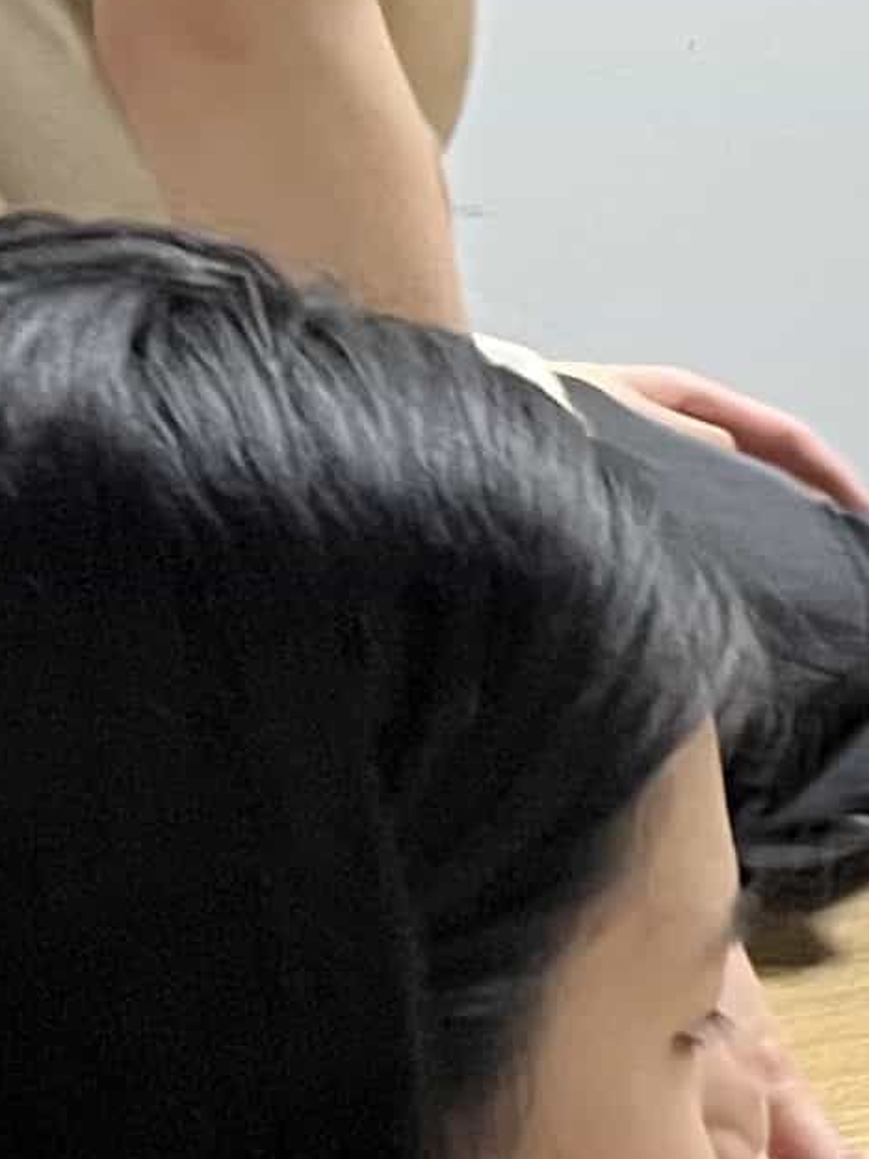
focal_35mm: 168
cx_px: 2325
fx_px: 5623
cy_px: 1031
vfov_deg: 11.7
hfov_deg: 7.9
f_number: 1.5
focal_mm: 5.7
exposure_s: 1/50
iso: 160
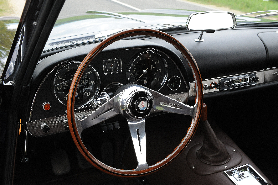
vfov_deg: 30.5
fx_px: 339
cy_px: 92
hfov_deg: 44.5
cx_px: 139
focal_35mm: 44
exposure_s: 1/400
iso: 2500
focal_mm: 44
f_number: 10
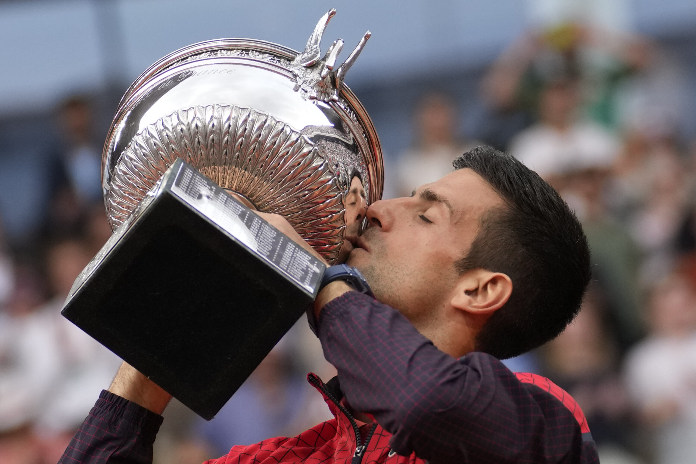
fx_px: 3673
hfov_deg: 10.8
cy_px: 232
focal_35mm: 190
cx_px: 348
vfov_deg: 7.2
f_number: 2.8
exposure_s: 1/3200
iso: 1000
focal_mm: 127
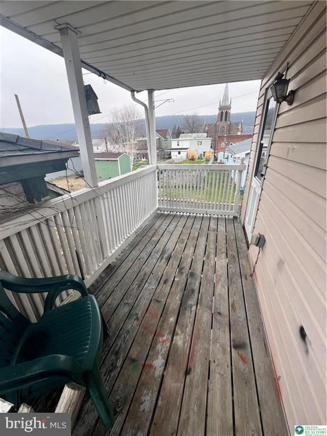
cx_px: 164
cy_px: 218
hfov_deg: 89.9
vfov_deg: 106.2
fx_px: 164
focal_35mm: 13
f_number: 1.8
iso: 32
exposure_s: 1/137
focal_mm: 1.57
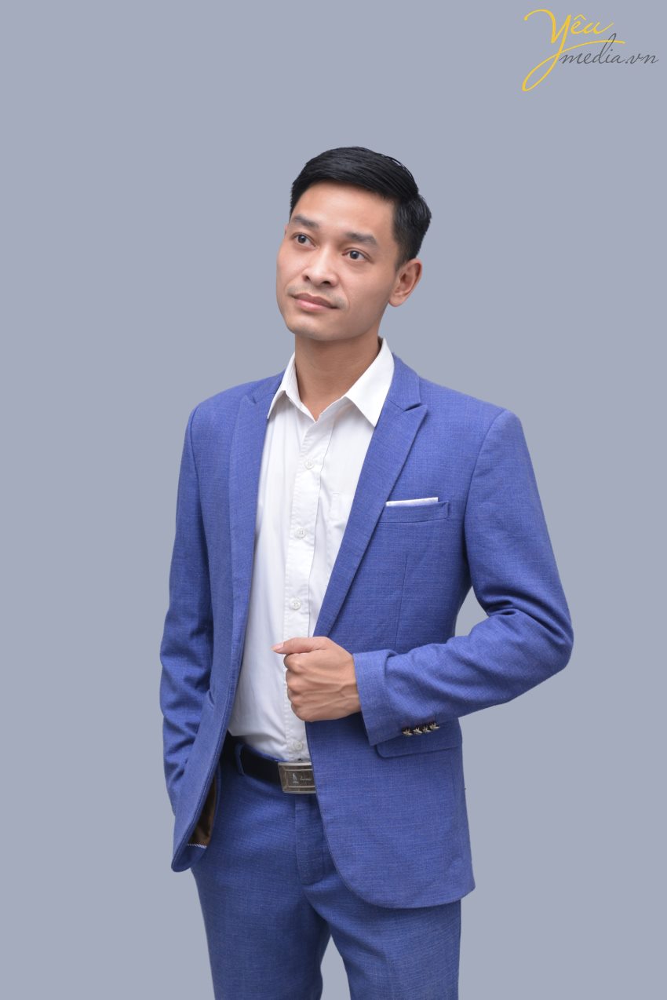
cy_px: 500
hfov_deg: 20.6
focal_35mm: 66
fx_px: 1833
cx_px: 334
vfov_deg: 30.5
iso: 200
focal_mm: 66
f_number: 8
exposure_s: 1/180
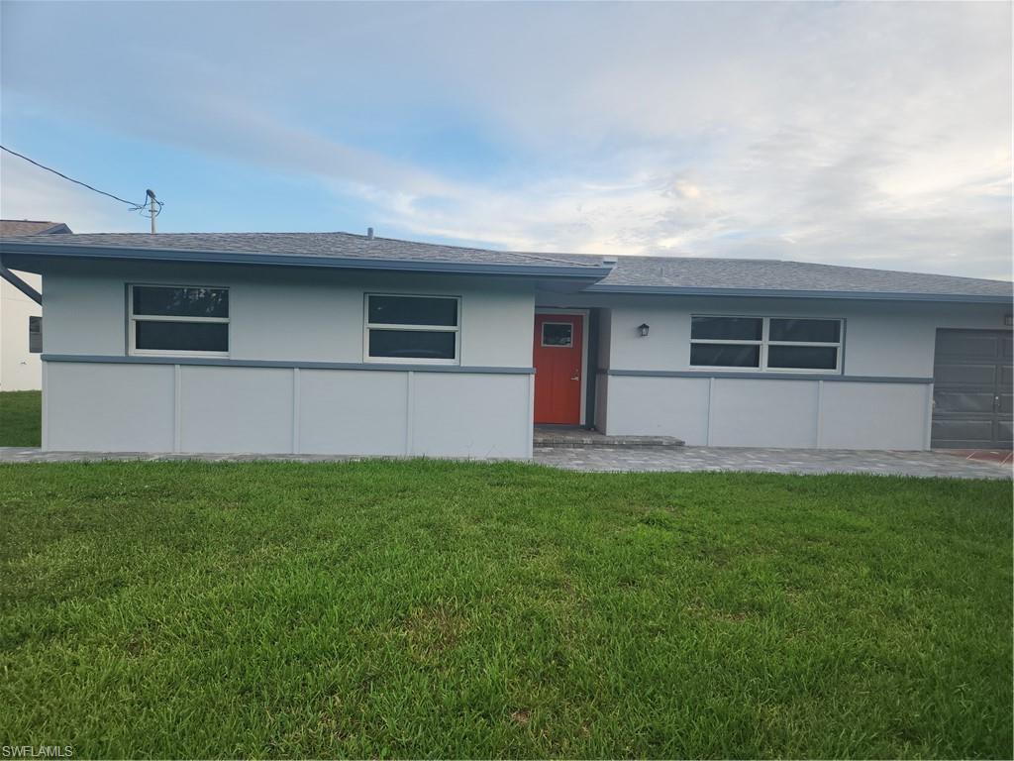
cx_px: 507
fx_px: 674
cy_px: 380
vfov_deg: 58.9
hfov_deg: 73.9
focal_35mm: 23
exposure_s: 1/306
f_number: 1.8
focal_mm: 5.4
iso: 20
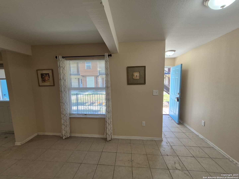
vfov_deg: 89.9
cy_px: 90
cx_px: 120
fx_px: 90
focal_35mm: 13
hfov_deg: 106.2
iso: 125
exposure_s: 1/60
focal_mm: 1.74
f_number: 2.2
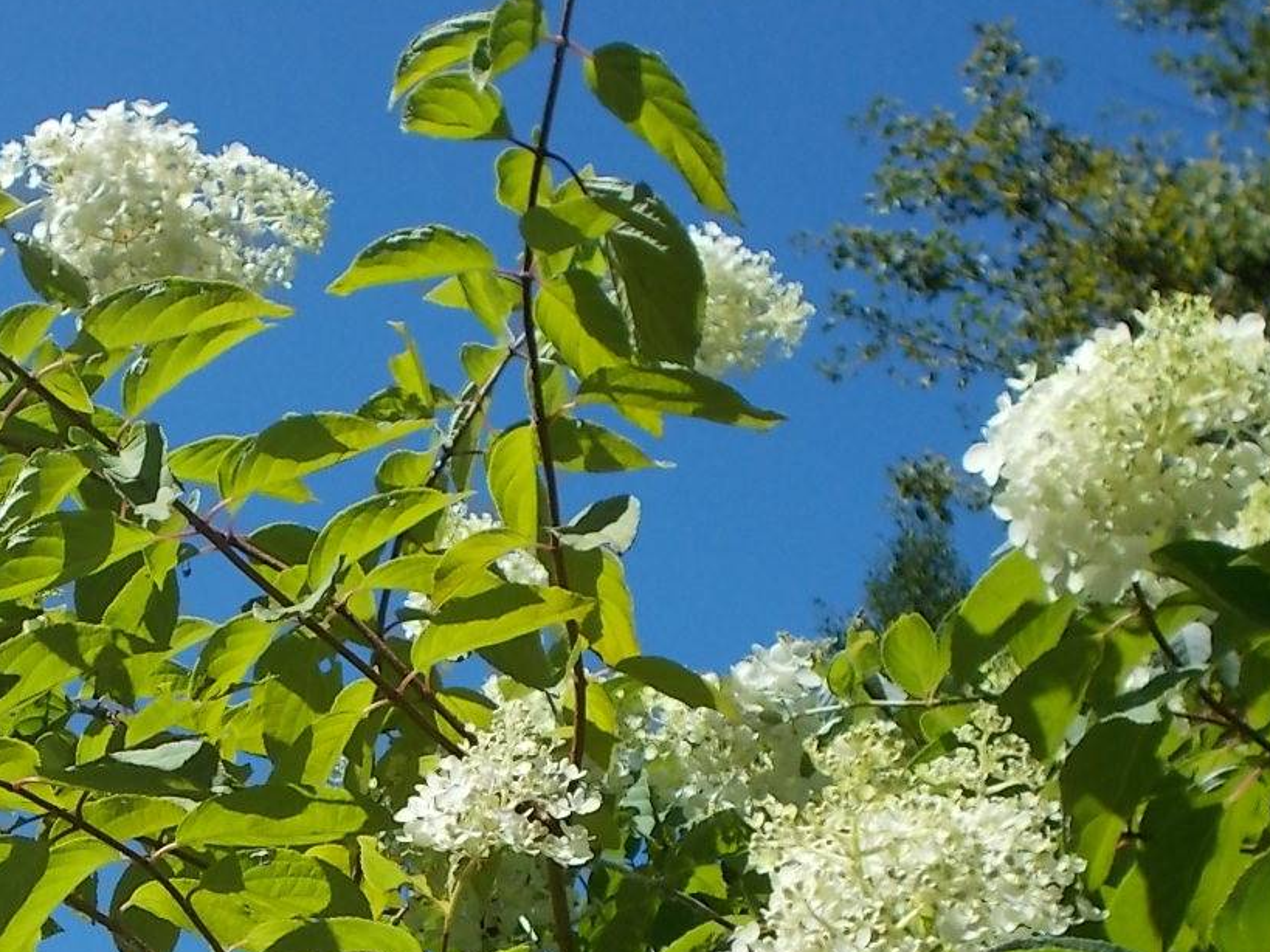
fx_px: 3155
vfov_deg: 17.0
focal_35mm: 86
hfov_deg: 22.4
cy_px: 812
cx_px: 245
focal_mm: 7.9
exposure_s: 1/125
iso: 80
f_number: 10.6
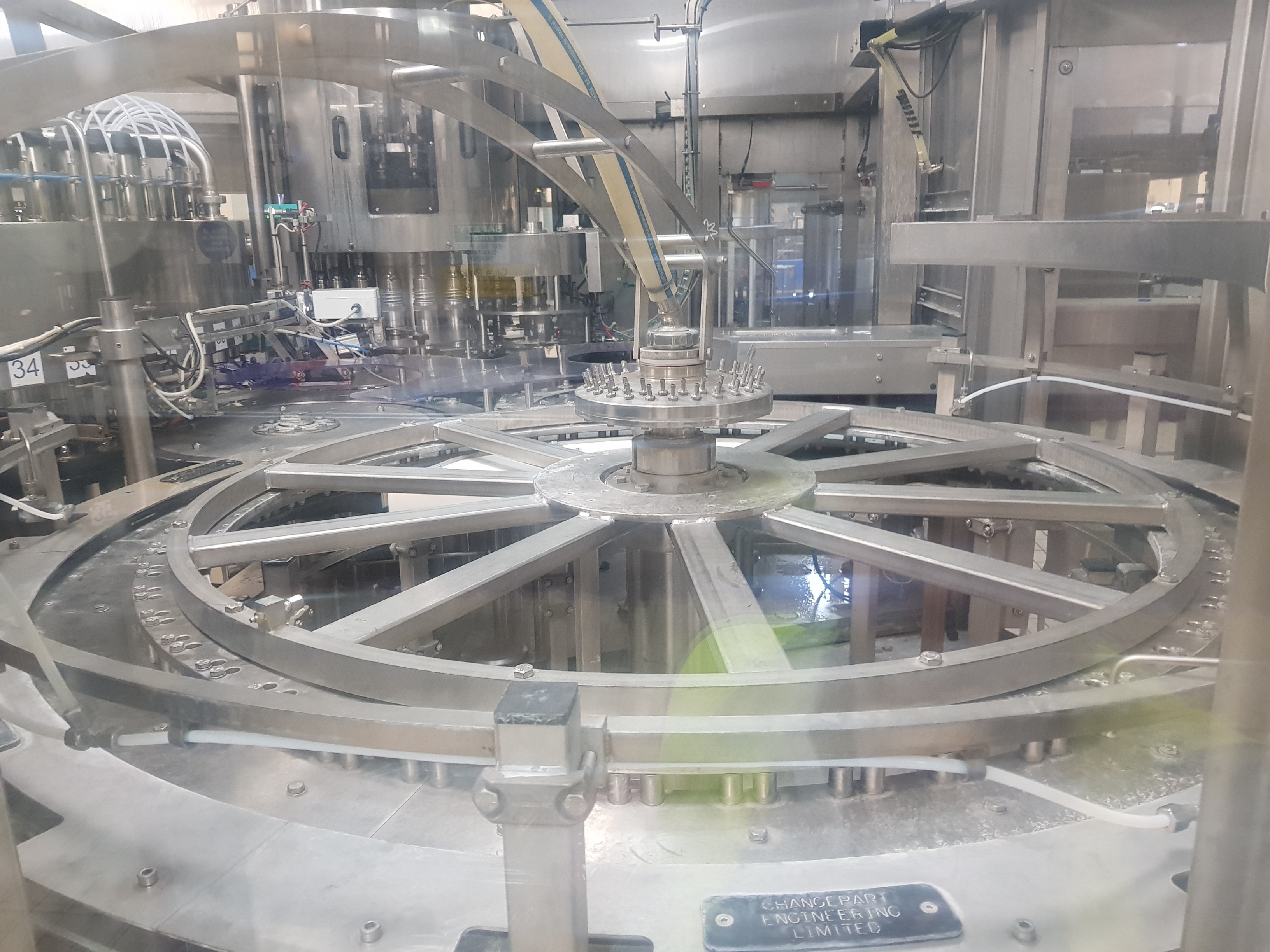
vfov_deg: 53.1
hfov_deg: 67.3
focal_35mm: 26
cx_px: 635
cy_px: 476
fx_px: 954
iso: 250
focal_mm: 4.3
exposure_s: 1/33
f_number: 1.7
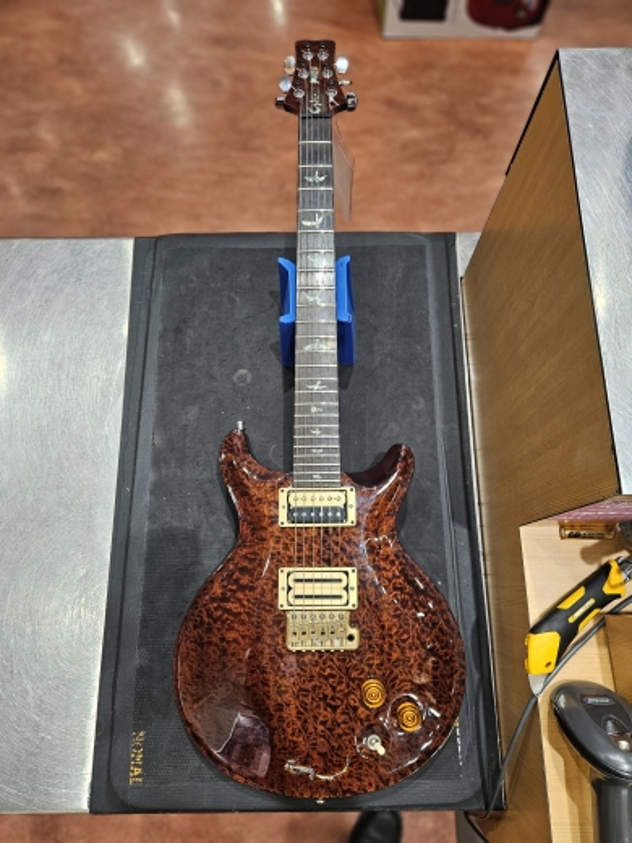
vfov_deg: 73.9
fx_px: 560
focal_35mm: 23
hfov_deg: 58.9
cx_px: 316
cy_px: 422
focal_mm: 5.4
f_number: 1.8
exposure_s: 1/120
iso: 200
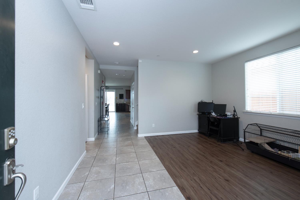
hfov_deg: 104.3
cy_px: 100
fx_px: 117
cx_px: 150
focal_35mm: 14
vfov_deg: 81.2
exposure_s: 1/15
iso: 320
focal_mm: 14
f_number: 7.1
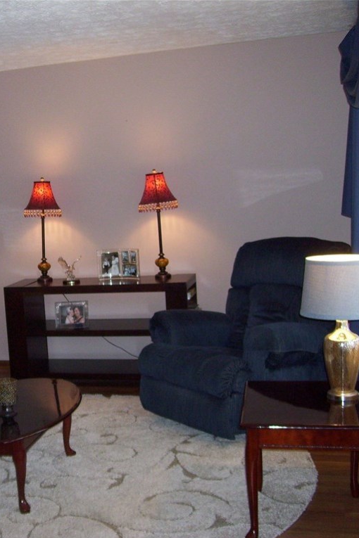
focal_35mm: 50
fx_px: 748
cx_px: 18
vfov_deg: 39.6
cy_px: 269
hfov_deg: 25.9
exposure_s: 1/60
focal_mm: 6
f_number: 2.7
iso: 200
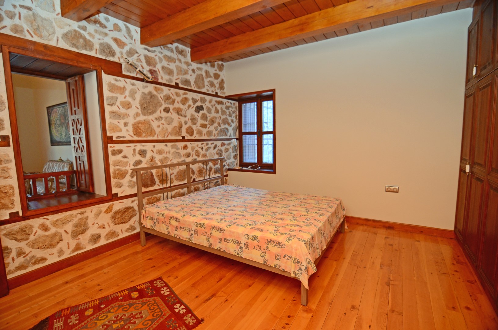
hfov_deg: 95.1
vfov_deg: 71.8
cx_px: 249
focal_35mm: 16
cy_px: 165
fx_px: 228
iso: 500
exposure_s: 1/50
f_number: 2.8
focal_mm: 11
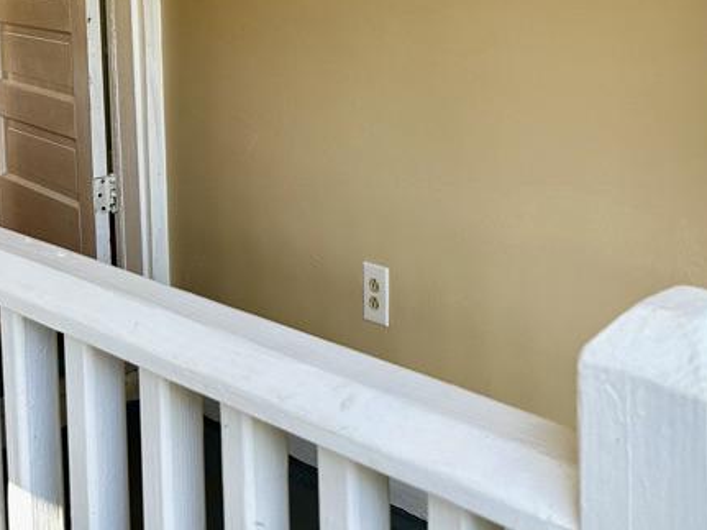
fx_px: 1164
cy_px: -34
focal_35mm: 57
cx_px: 599
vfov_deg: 24.2
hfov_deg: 32.5
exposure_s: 1/166
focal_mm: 6.86
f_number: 1.78
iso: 64
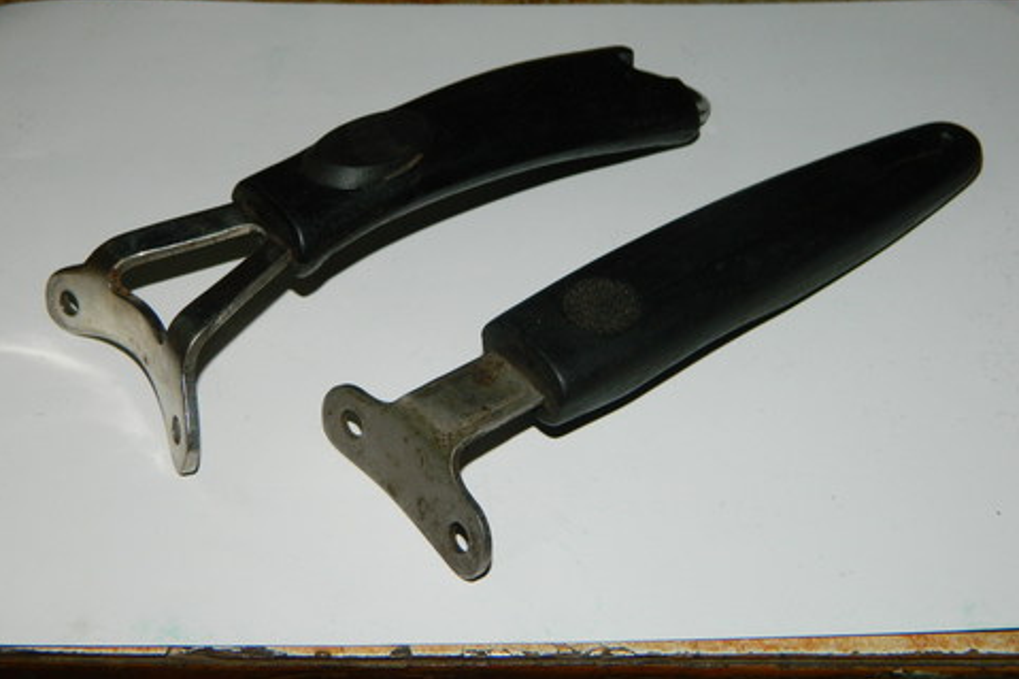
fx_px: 1443
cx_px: 513
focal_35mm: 51
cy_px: 303
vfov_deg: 26.4
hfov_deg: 38.9
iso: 200
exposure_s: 1/50
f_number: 10.2
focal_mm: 8.4
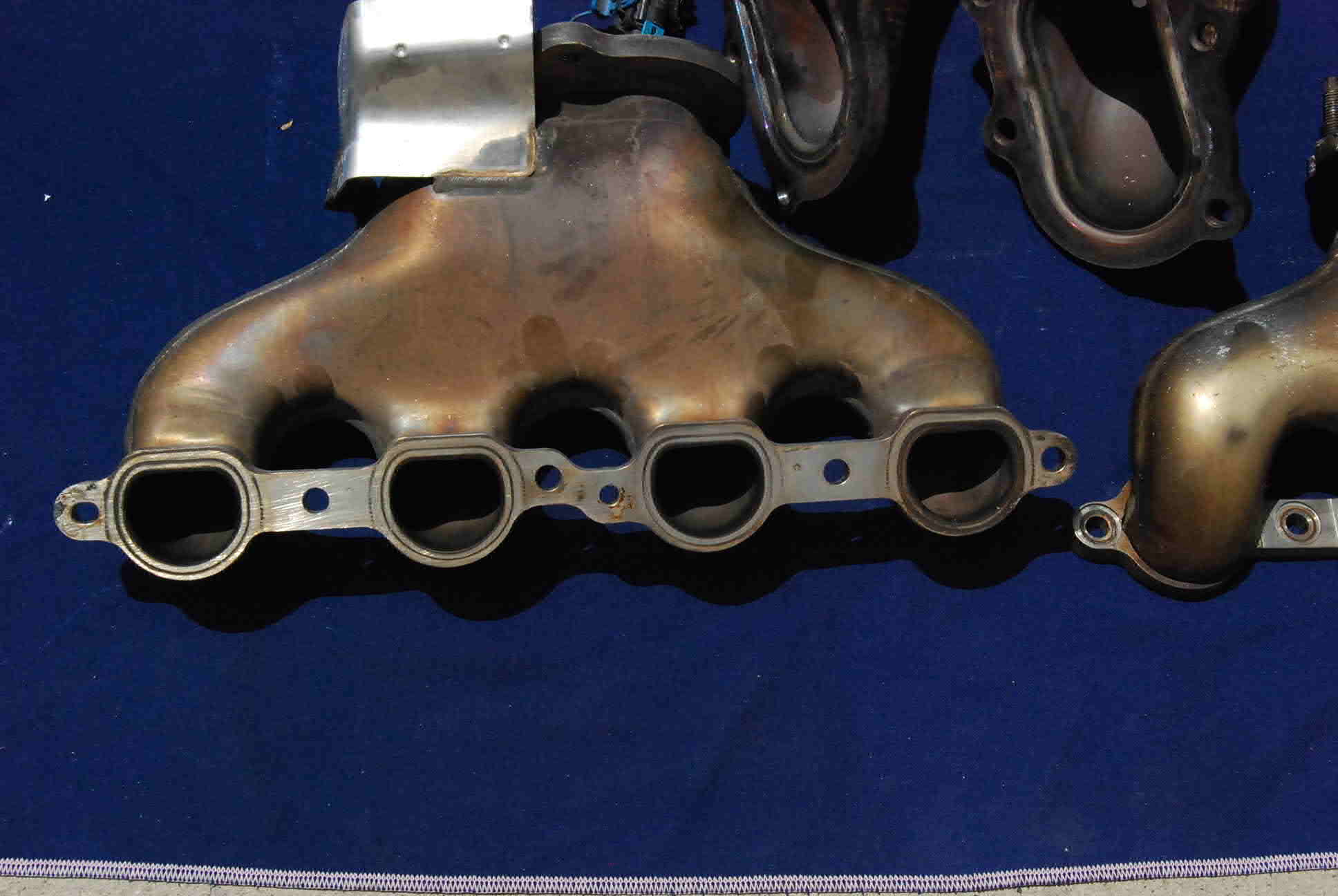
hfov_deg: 42.3
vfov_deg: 29.0
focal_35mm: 46
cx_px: 669
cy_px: 448
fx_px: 1730
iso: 1600
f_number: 14
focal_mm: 31
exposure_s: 1/2000
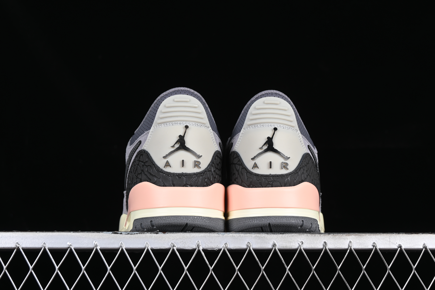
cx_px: 218
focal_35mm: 75
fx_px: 906
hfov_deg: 27.0
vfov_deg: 18.2
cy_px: 145
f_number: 7.1
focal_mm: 50
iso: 160
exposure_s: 1/80
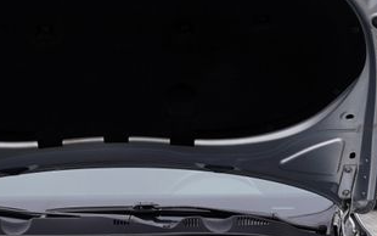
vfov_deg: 11.5
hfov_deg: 18.7
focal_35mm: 111
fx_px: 1141
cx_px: 123
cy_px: 294
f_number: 5
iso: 100
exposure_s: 1/125
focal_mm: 33
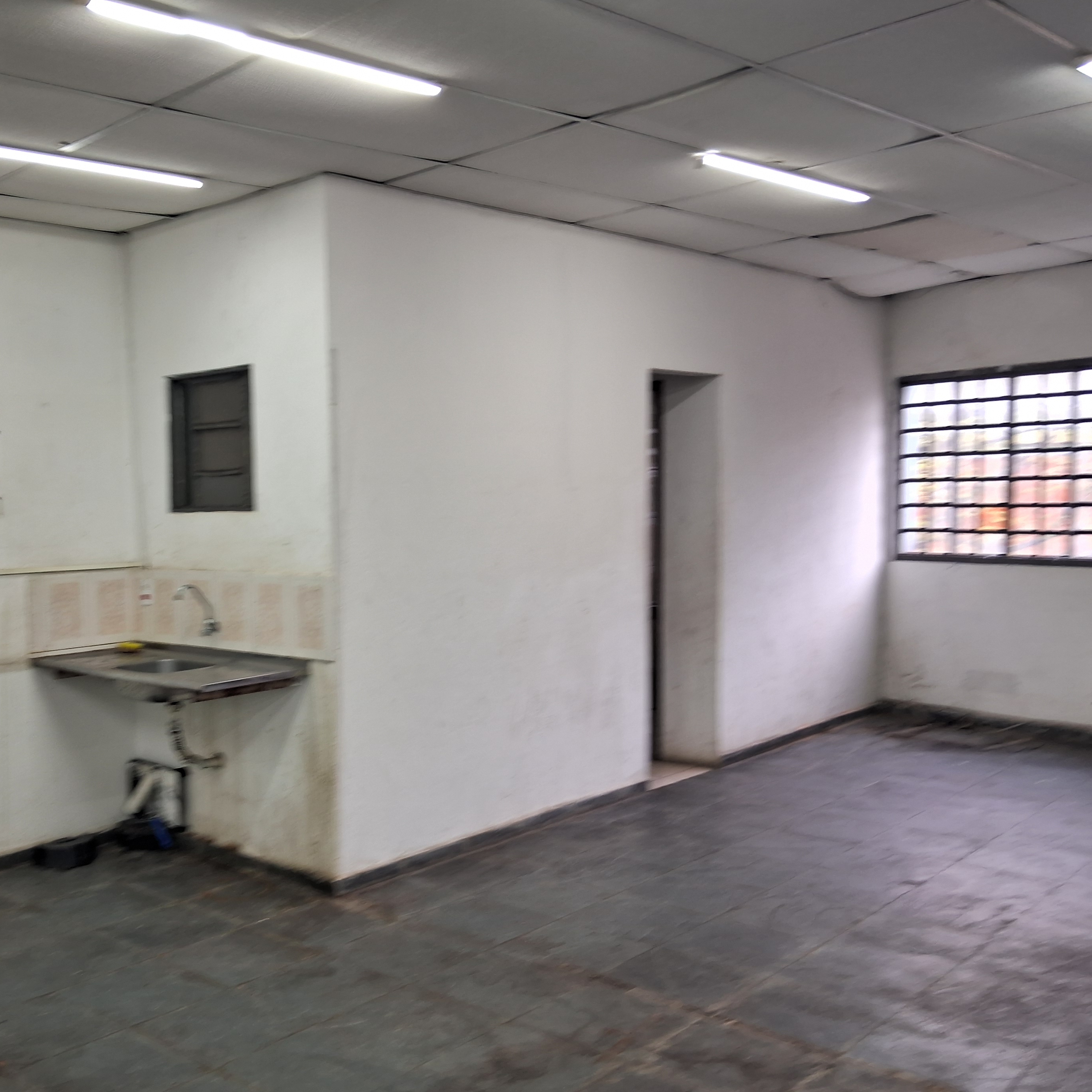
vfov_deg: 48.4
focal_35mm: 34
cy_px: 596
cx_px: 316
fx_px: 1213
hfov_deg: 47.2
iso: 100
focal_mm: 3.98
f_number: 1.8
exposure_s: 1/40
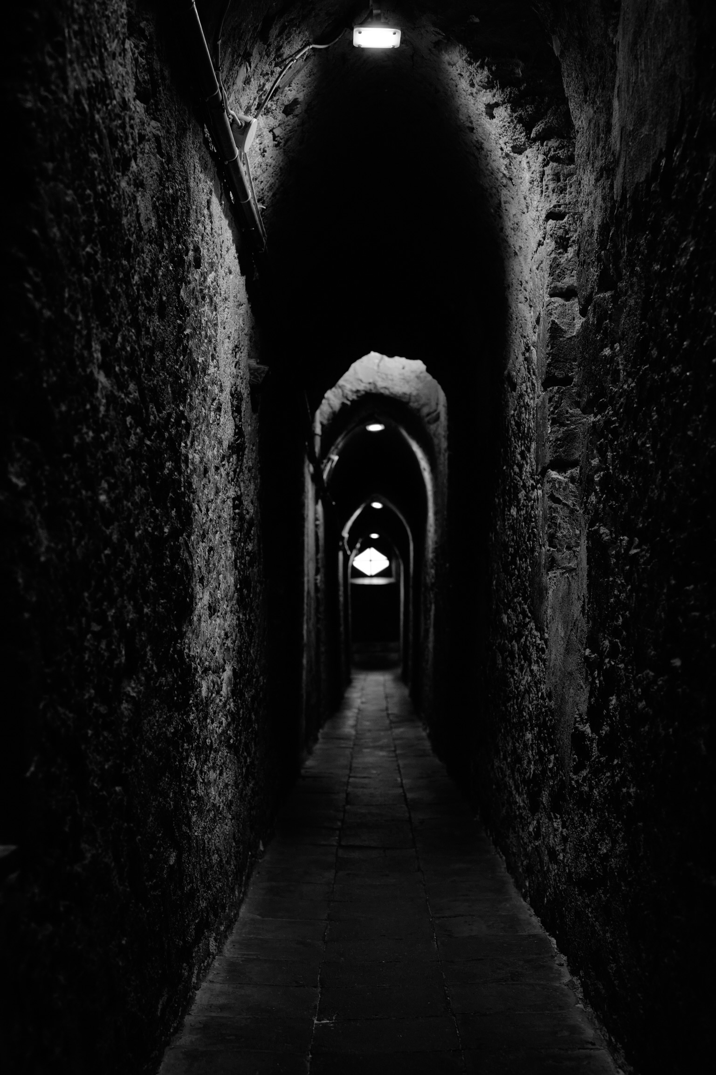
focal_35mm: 50
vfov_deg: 39.6
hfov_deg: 27.0
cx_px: 358
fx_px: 1492
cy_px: 538
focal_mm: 33
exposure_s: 1/60
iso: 1600
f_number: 4
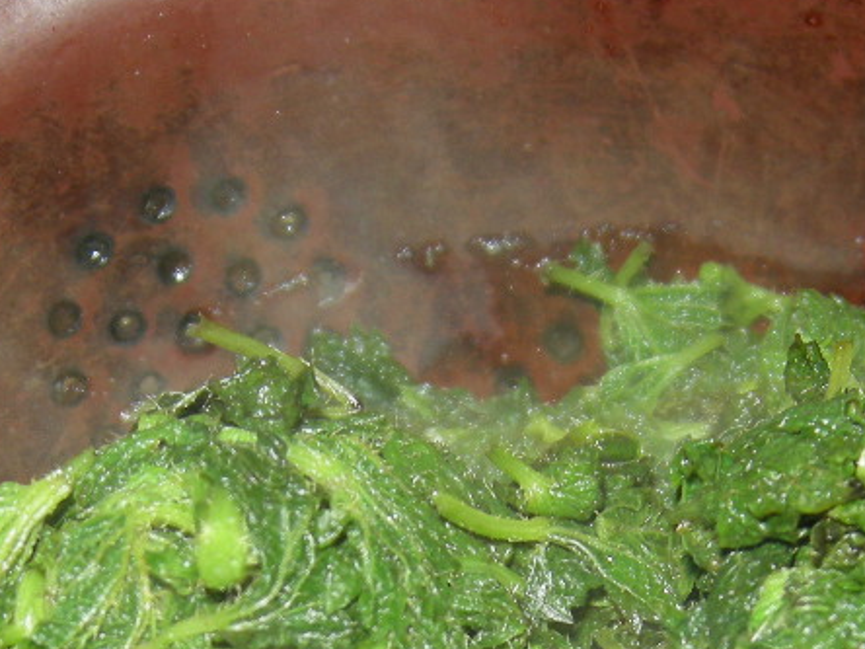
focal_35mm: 101
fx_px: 2524
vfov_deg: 14.1
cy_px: 844
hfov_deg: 19.4
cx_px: 563
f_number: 2.7
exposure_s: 1/60
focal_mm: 7.5
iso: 64
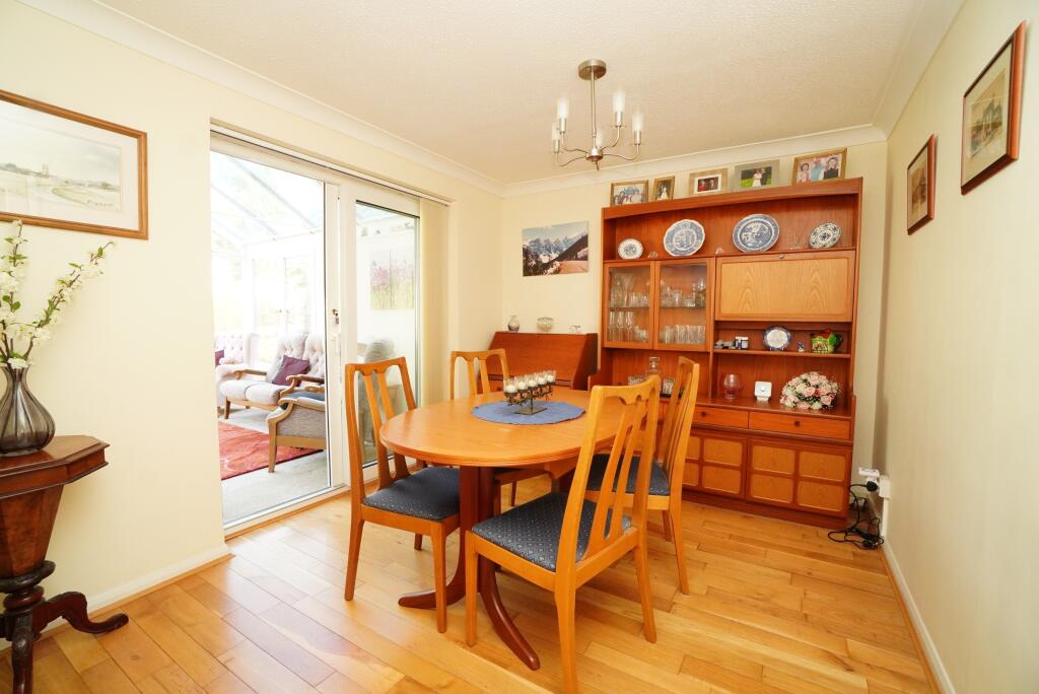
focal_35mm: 15
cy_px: 347
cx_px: 520
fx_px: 433
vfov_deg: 77.4
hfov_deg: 100.4
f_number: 7.1
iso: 2000
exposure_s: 1/60
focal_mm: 10
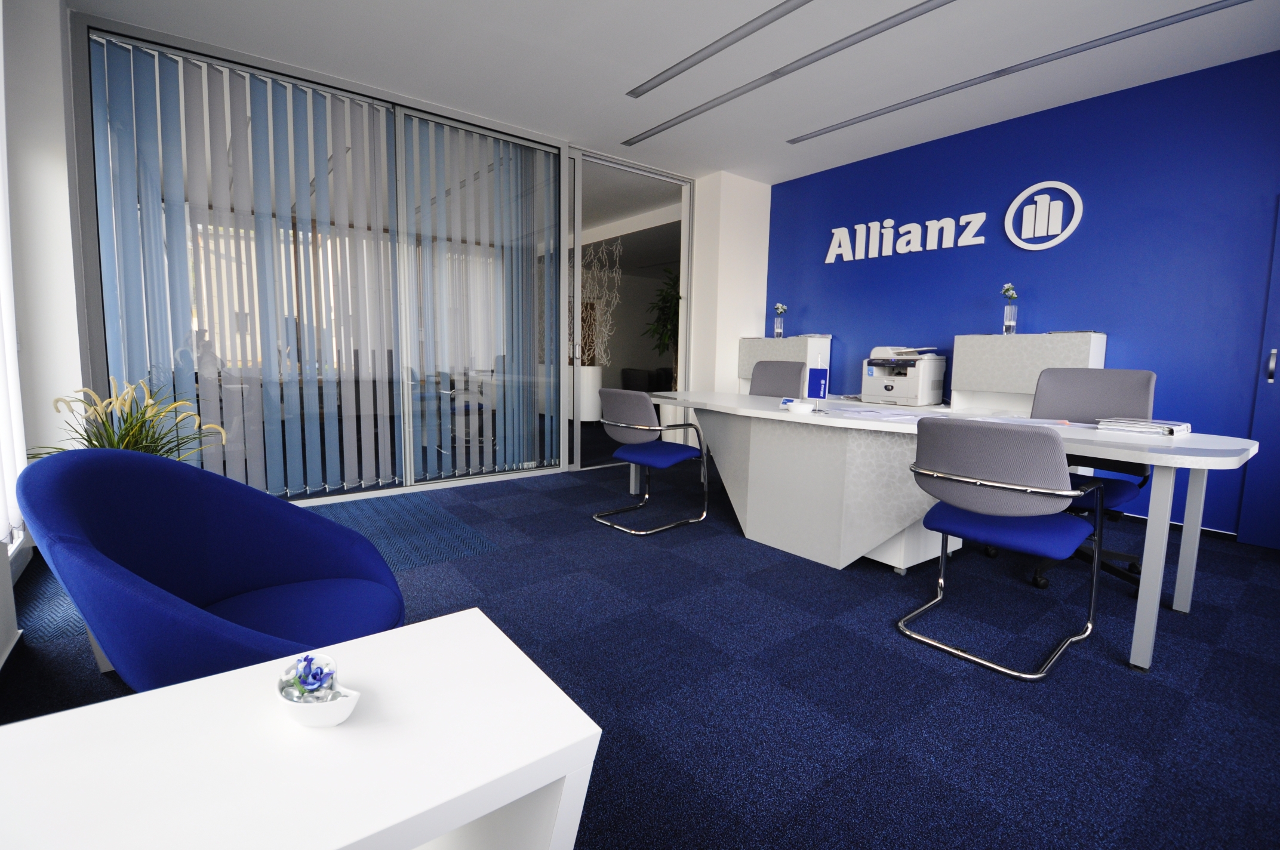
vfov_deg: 77.2
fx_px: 533
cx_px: 640
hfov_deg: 100.5
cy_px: 425
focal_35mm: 15
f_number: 3.5
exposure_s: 1/80
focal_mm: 10
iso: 500
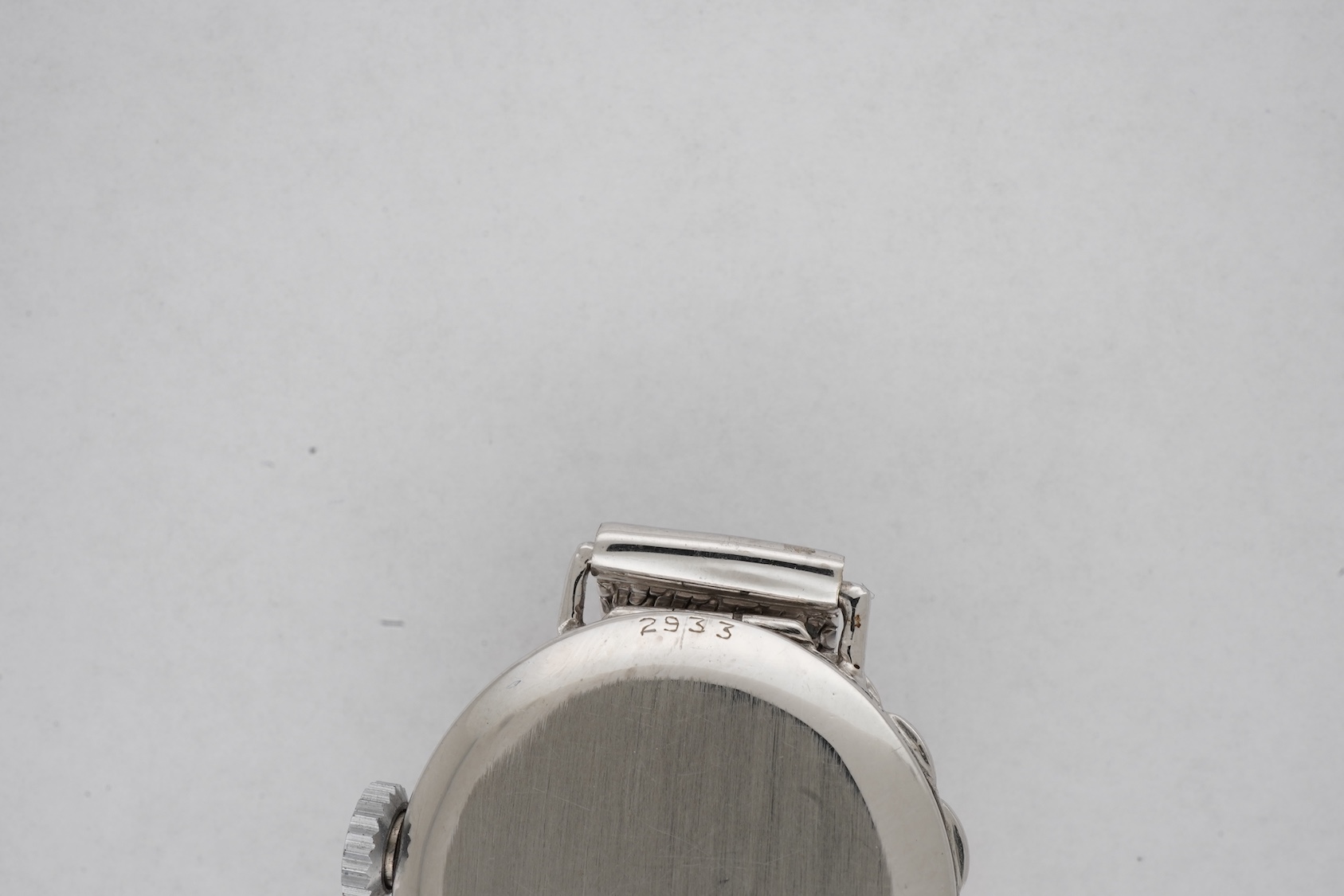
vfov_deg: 29.9
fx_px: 1680
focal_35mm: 45
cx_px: 672
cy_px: 448
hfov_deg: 43.6
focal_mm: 30
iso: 320
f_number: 22
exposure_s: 1/125
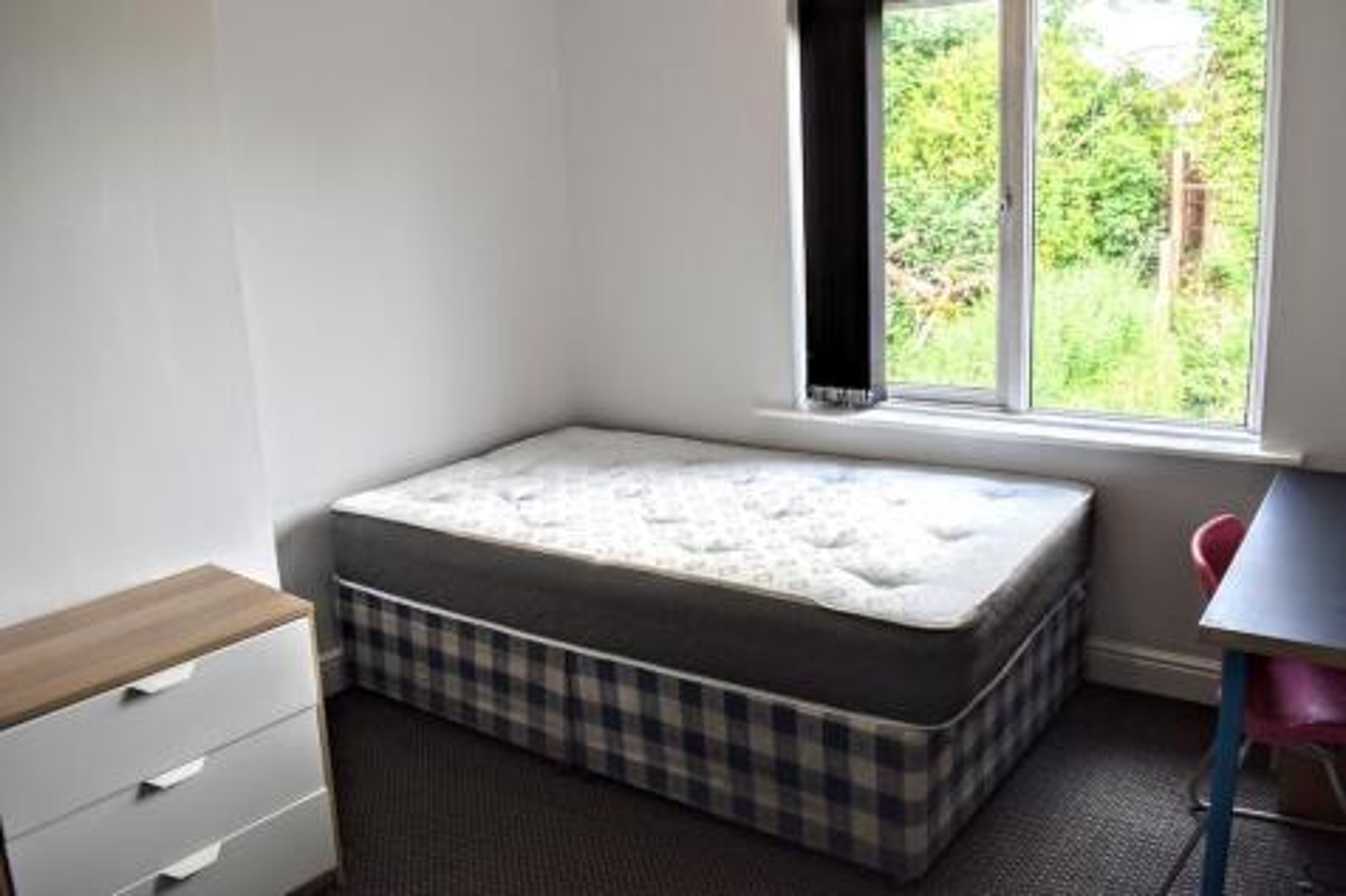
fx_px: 1121
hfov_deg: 61.9
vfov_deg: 43.6
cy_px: 448
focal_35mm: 30
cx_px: 673
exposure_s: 1/125
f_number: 5.6
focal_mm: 20
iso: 400
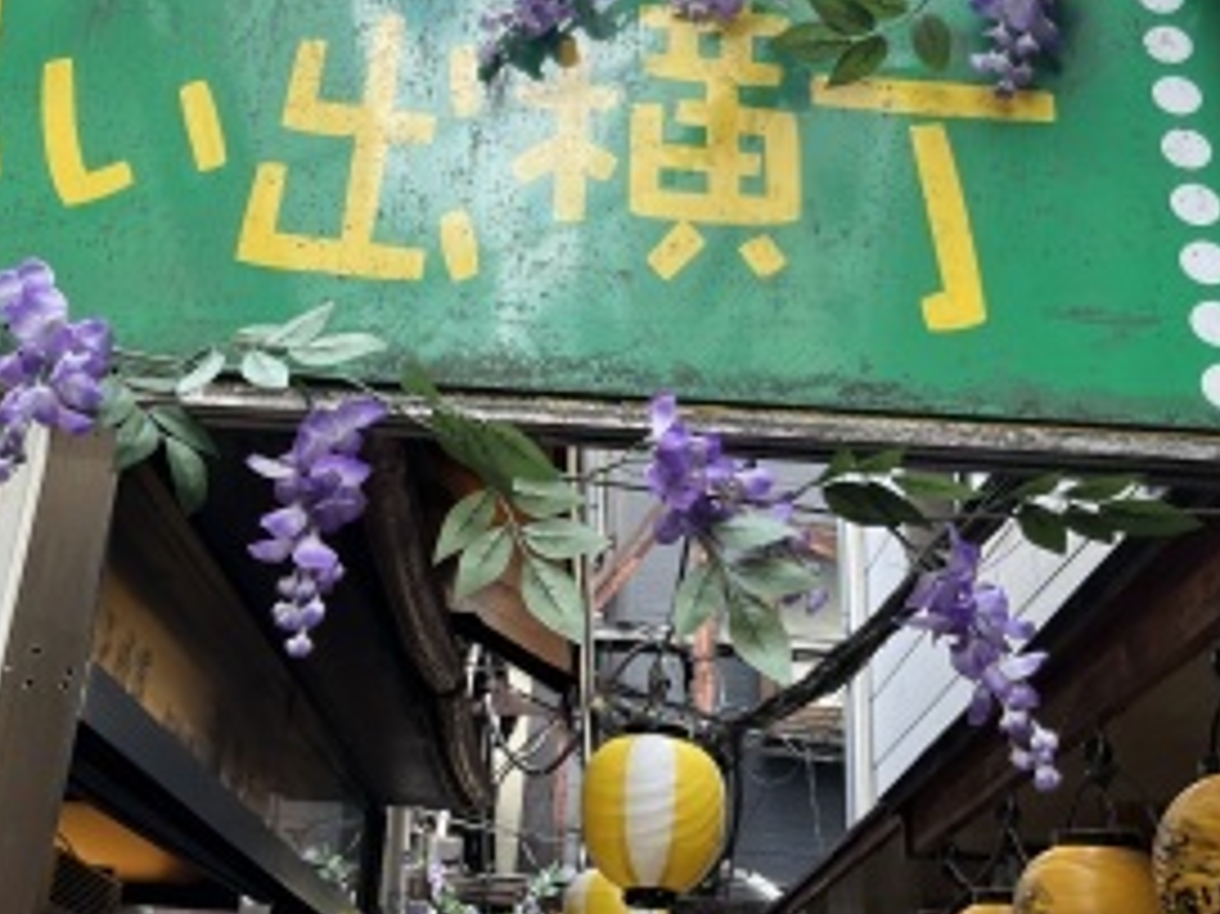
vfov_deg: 29.3
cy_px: 142
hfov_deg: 39.5
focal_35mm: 48
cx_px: 486
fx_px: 1691
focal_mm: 5.1
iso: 50
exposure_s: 1/345
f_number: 1.6
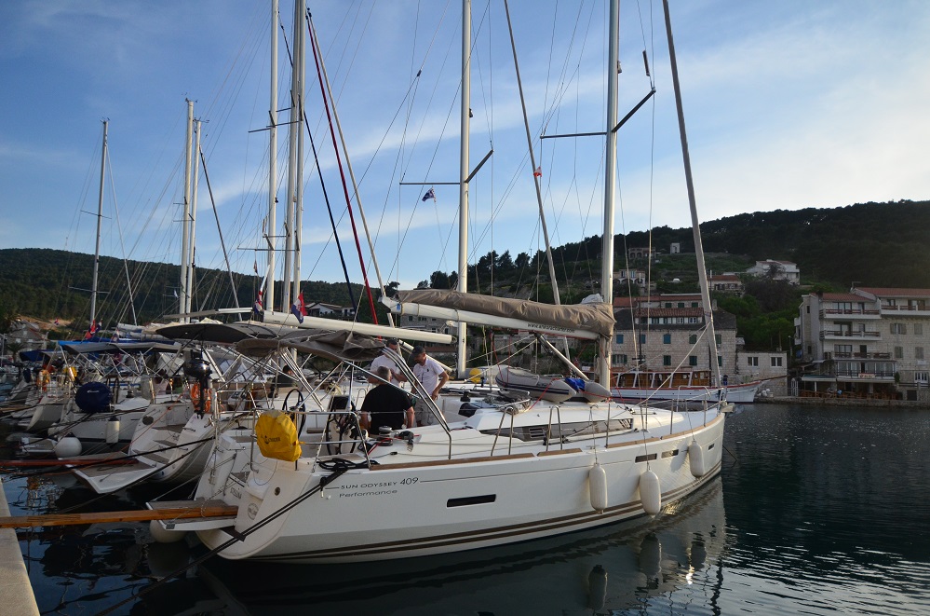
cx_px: 465
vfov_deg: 59.2
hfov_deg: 81.3
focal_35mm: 21
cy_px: 308
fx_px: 541
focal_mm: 14
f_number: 4
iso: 800
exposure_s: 1/8000
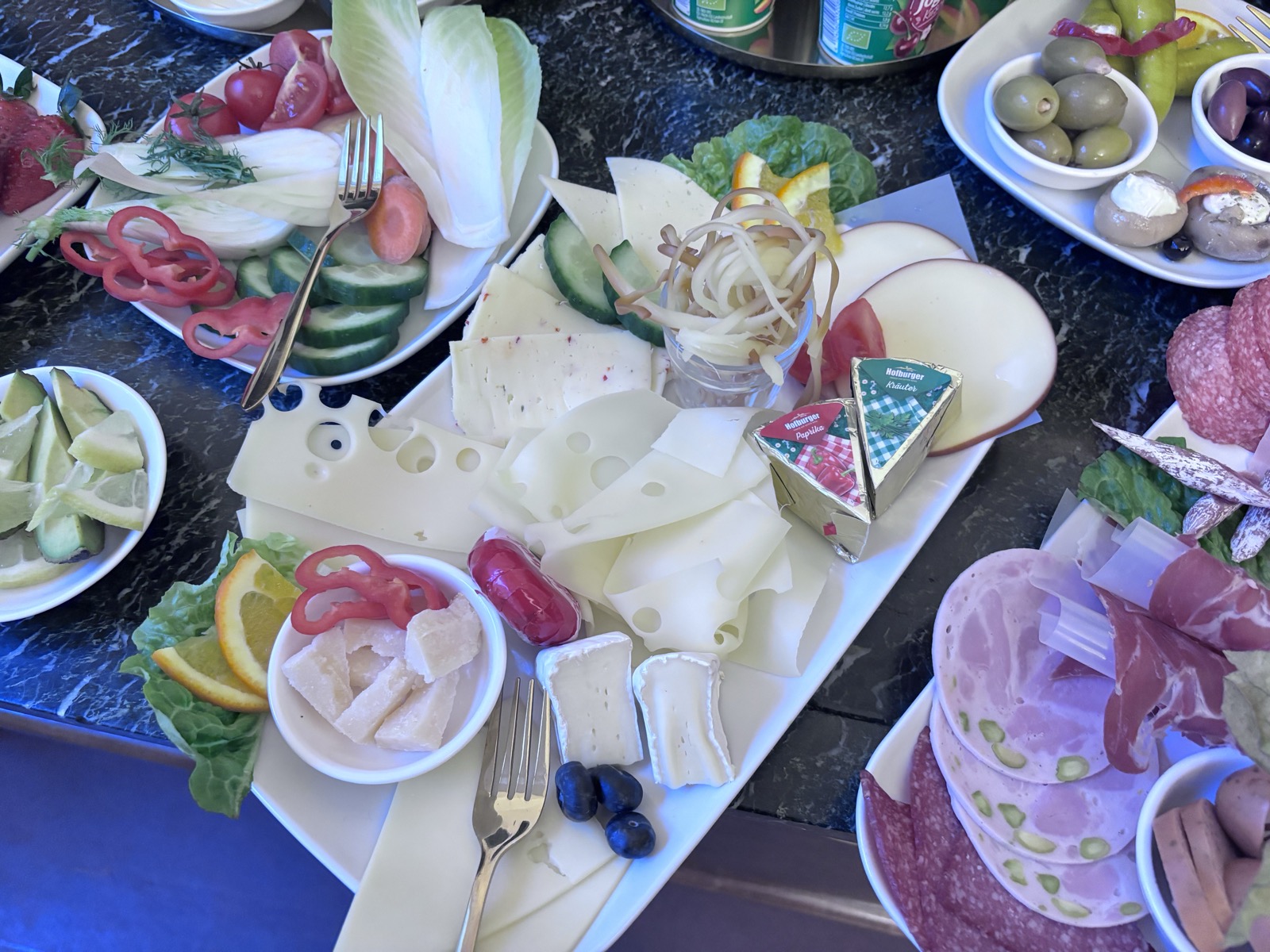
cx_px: 635
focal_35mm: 26
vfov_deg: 53.1
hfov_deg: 67.3
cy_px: 476
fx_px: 954
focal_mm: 5.96
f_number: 1.6
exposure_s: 1/33
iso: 400
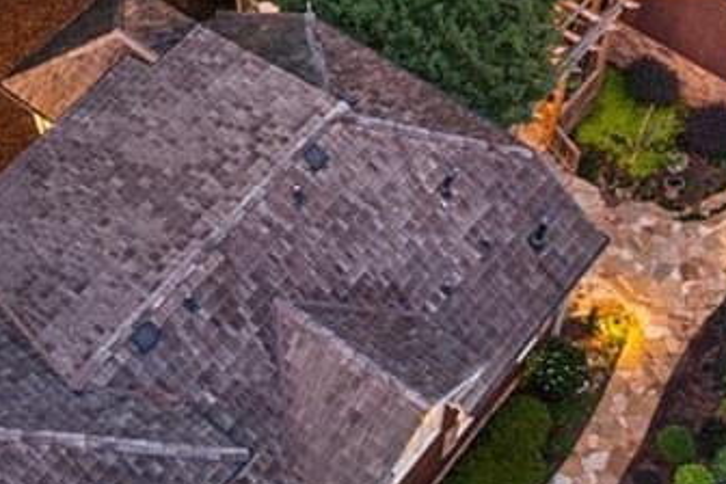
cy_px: 230
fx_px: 1351
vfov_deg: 20.3
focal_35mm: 67
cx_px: 305
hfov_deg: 30.0
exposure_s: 2.5
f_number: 2.8
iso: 100
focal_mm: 8.4
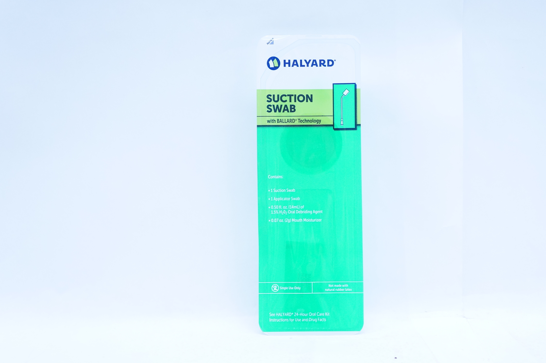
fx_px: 660
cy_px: 189
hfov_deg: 44.8
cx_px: 316
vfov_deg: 30.7
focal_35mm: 44
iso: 800
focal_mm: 25
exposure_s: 1/200
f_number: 4.5
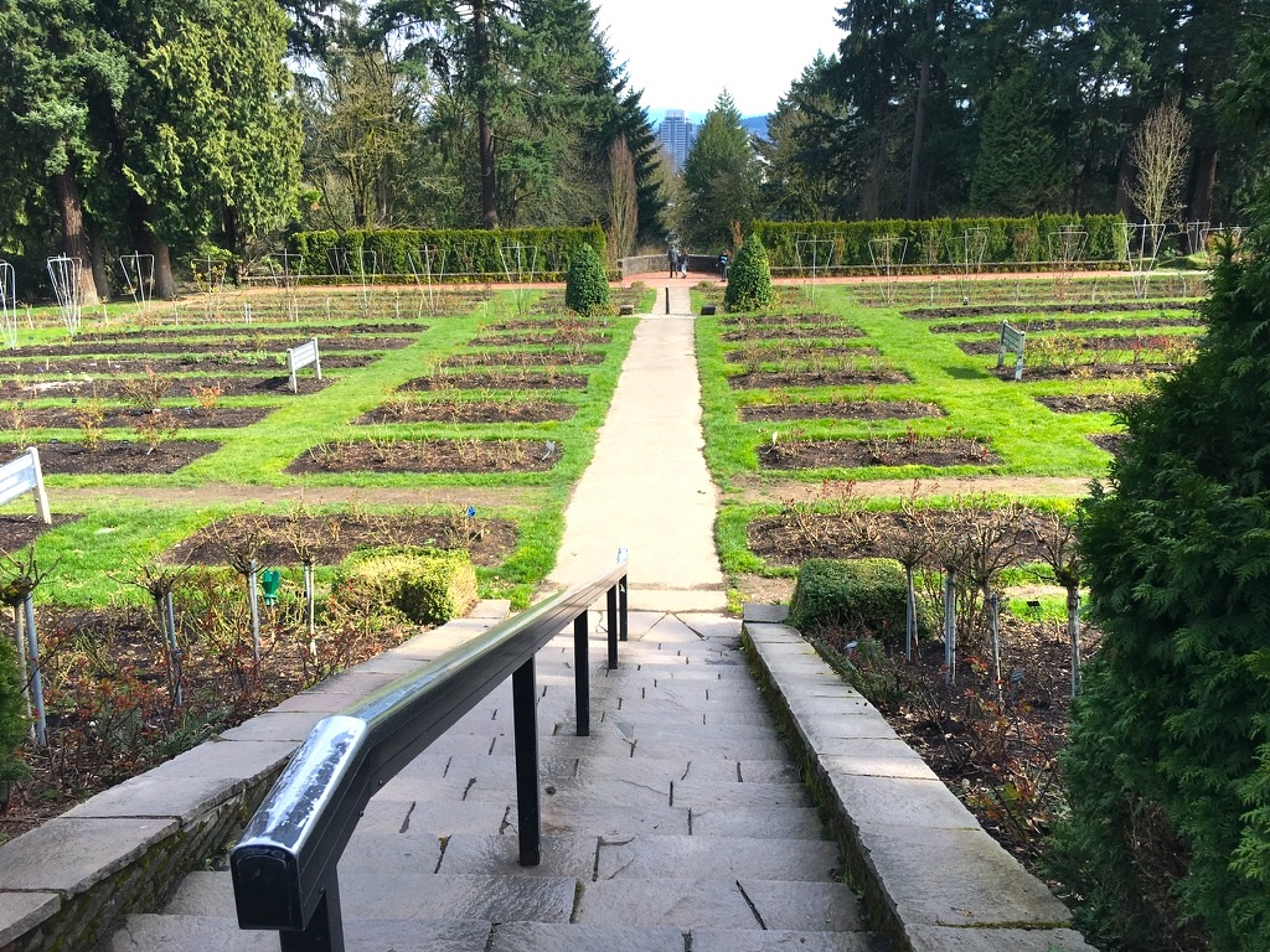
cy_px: 476
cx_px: 635
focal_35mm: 29
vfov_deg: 48.2
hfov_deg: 61.7
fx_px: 1064
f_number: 2.2
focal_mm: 4.15
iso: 25
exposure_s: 1/450
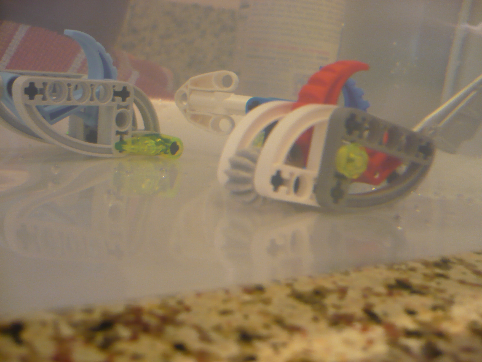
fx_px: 501
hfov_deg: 51.4
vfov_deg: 39.7
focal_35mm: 36
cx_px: 241
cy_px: 181
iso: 200
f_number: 2.9
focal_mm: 6
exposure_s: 1/8
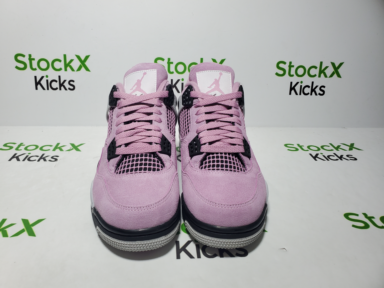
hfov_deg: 67.3
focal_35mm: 26
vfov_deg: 53.1
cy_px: 144
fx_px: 288
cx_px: 192
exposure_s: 1/229
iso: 50
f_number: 2.4
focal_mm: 4.3
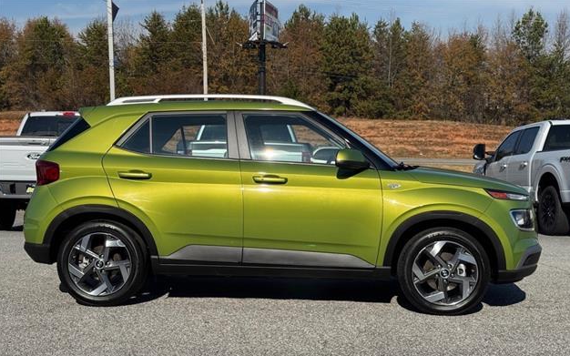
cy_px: 217
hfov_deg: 38.9
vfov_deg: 24.8
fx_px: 808
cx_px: 288
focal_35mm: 52
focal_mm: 6.76
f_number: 1.78
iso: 64
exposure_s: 1/6410
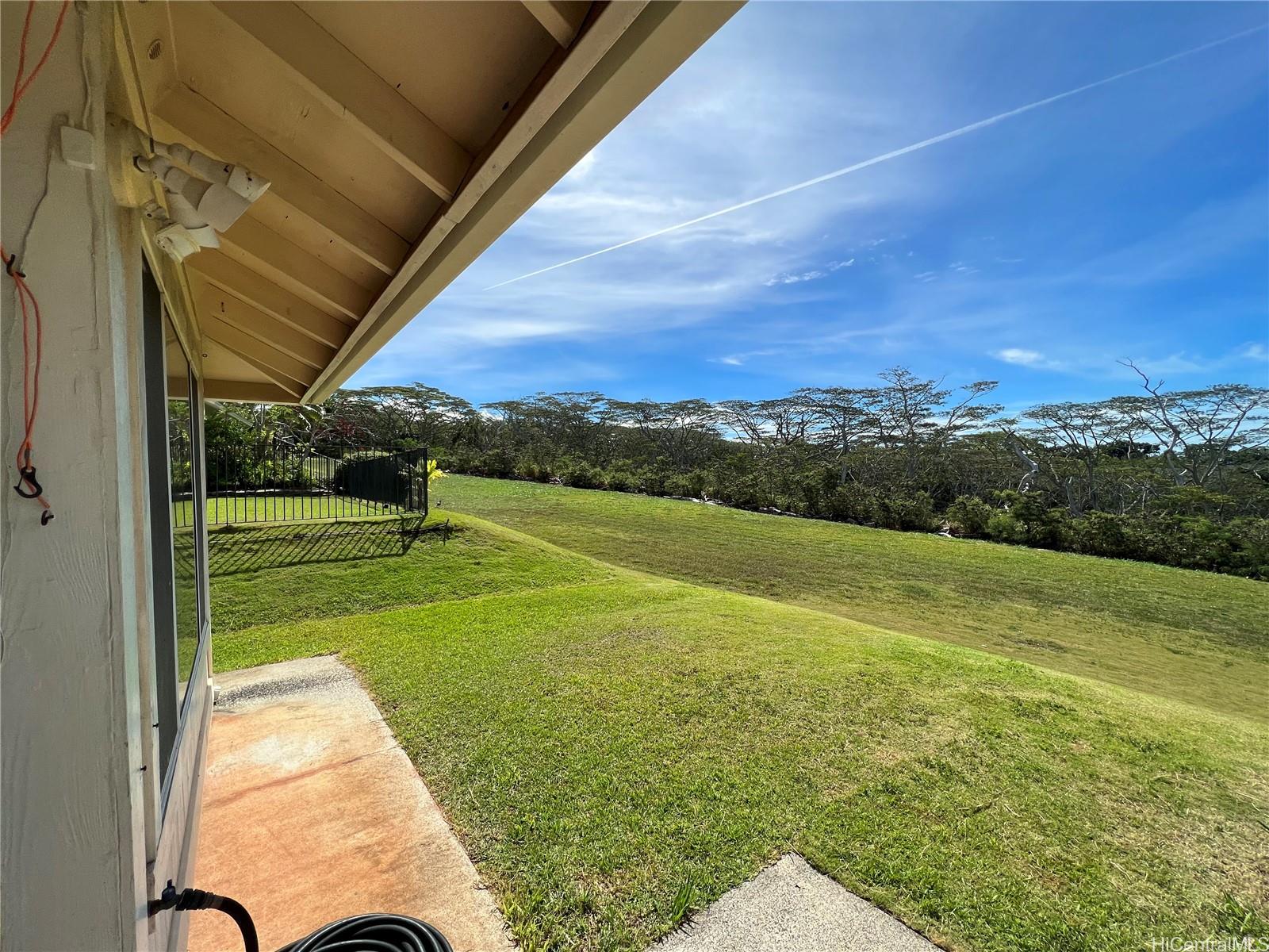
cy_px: 476
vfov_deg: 89.9
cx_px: 634
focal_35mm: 13
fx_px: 477
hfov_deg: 106.2
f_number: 1.8
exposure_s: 1/1980
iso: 32
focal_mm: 1.57
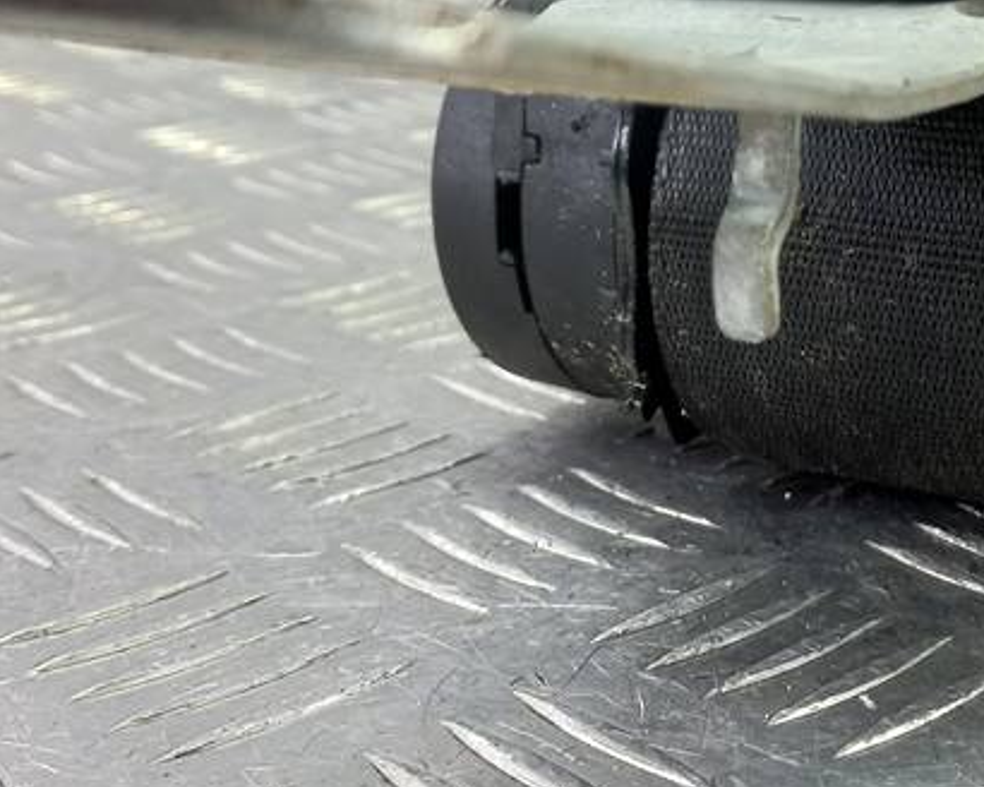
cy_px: 302
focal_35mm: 61
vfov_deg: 24.9
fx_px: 1776
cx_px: 802
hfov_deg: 30.1
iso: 125
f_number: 1.8
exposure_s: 1/50
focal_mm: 4.6
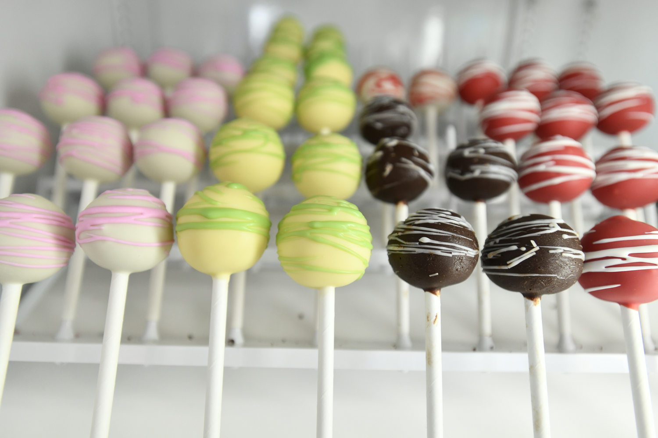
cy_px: 219
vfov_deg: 51.3
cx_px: 329
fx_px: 457
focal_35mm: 25
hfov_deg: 71.5
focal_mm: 25
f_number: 4
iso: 640
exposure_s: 1/60
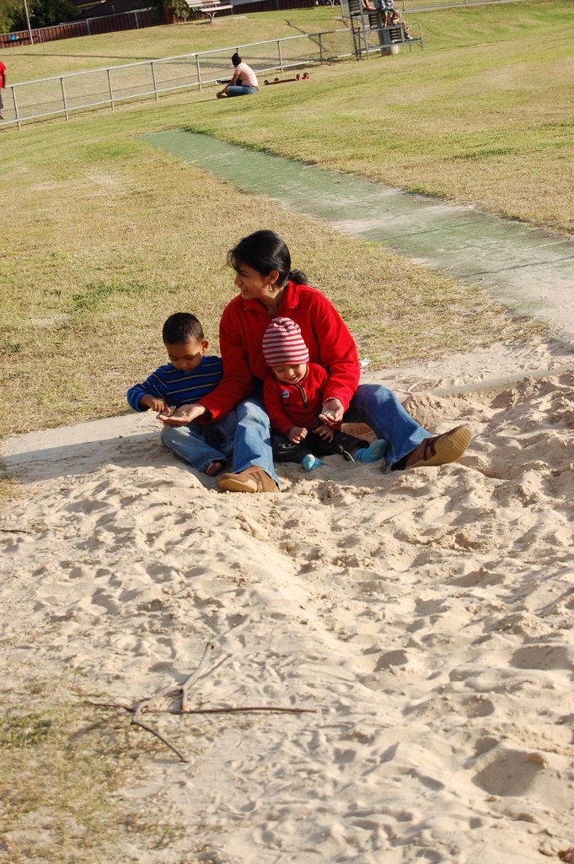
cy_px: 432
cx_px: 287
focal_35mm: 82
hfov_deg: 16.5
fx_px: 1976
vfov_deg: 24.6
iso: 200
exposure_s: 1/320
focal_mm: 55
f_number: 9
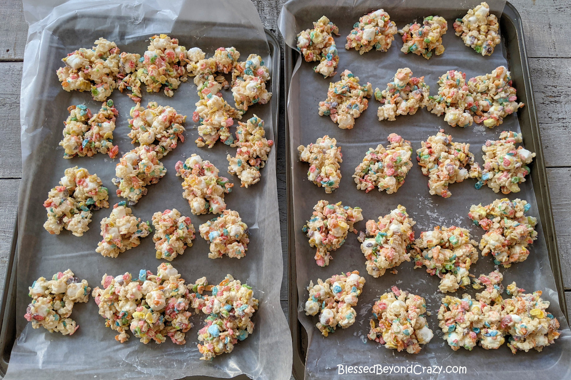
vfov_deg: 44.9
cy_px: 211
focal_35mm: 29
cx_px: 288
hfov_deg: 63.7
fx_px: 460
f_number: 1.8
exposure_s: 1/255
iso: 60
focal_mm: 4.44
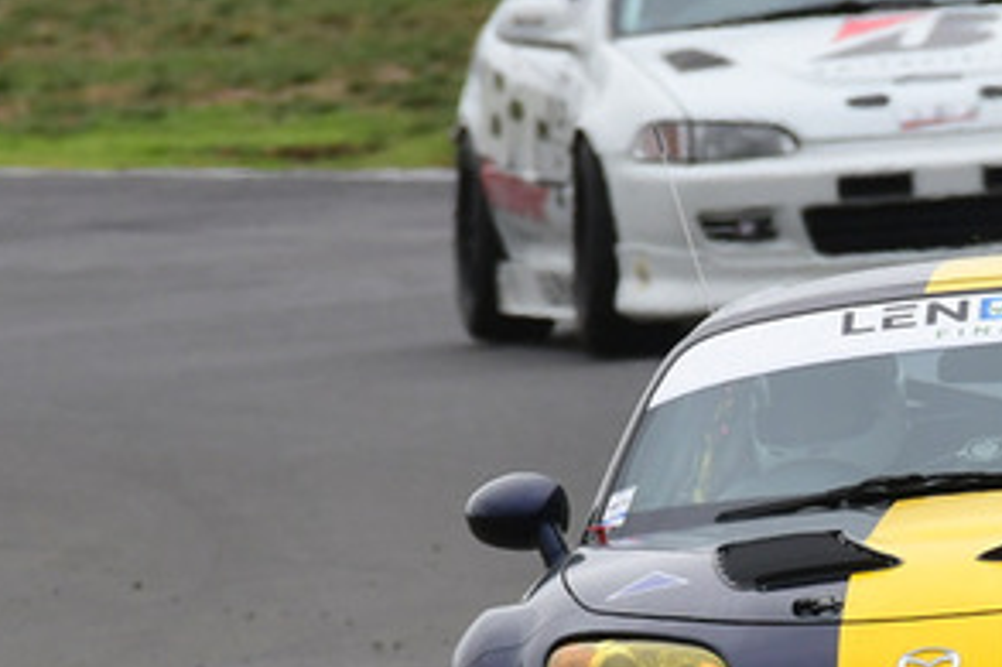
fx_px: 57024
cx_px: 852
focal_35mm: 2050
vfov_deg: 0.7
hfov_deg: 1.0
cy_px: 308
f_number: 10
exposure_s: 1/640
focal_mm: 500
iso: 640
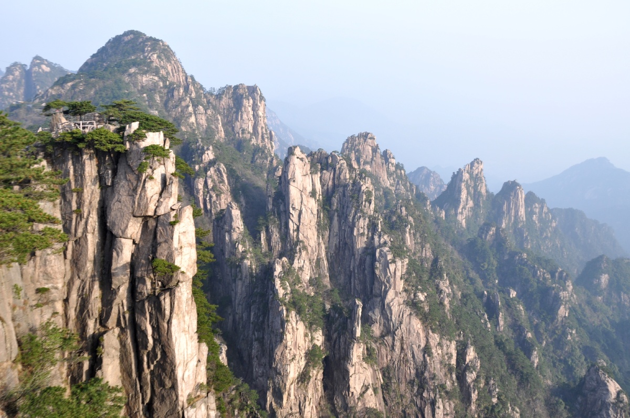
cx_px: 315
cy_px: 209
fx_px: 577
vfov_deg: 39.9
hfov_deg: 57.3
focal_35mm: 33
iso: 200
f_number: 10
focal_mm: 22
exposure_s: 1/100
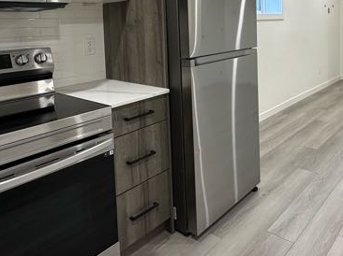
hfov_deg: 55.8
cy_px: 43
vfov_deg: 41.7
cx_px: 225
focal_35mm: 32
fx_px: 317
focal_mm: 2.22
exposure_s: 1/60
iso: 200
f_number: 2.2
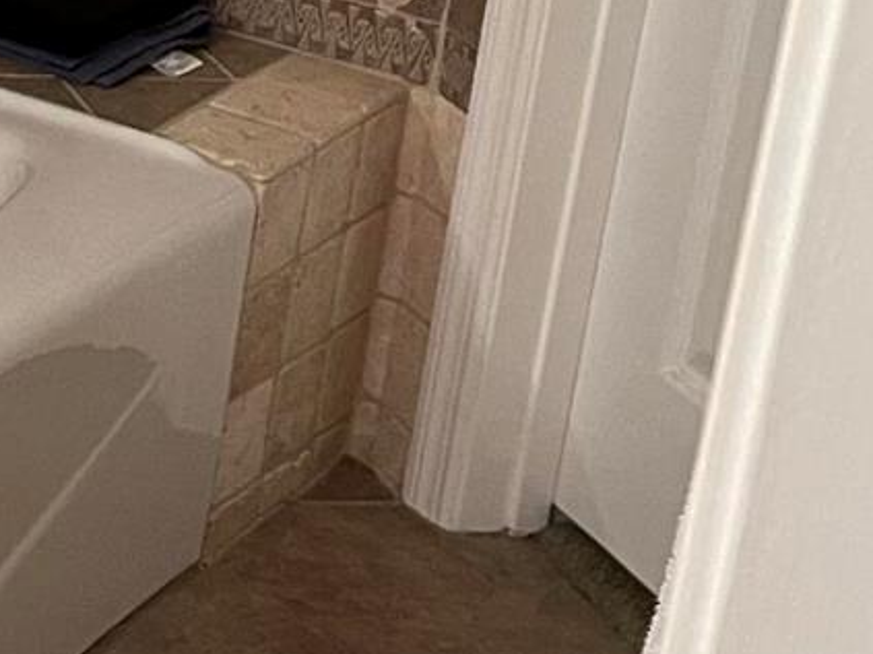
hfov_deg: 13.3
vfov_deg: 11.4
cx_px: -925
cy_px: -239
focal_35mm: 126
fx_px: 3177
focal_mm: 5.1
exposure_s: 1/60
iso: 200
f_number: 1.6
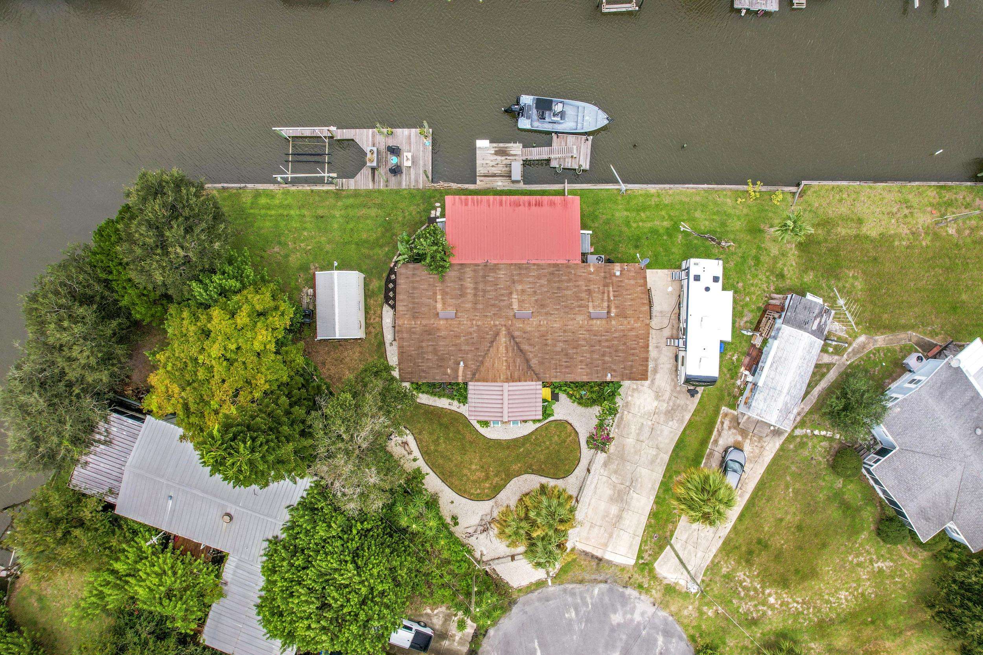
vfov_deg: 57.2
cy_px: 328
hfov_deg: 78.6
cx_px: 492
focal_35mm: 22
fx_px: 601
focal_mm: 8.38
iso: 140
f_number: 2.8
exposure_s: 1/100
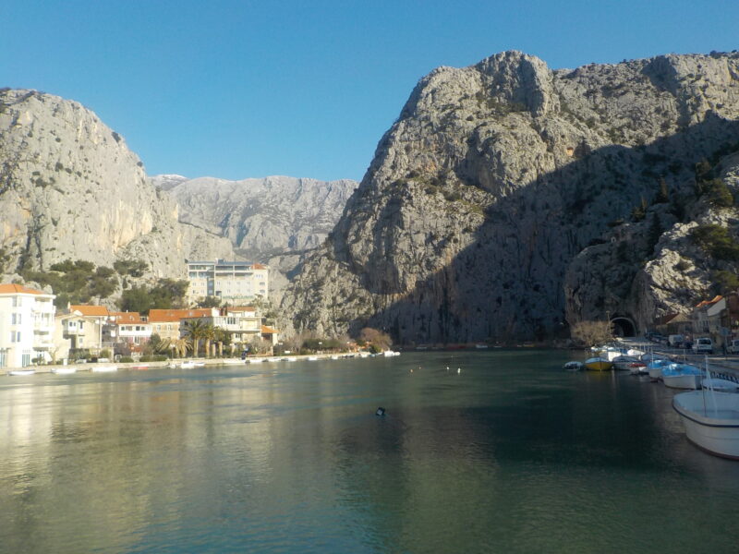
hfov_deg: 60.0
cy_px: 277
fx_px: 640
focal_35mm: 30
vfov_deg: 46.8
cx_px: 370
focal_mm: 4.1
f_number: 3.3
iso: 125
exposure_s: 1/1250
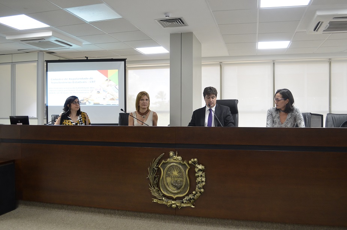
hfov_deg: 62.0
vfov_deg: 43.4
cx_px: 174
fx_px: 289
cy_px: 115
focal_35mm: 30
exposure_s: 1/60
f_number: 4
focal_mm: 20
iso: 800
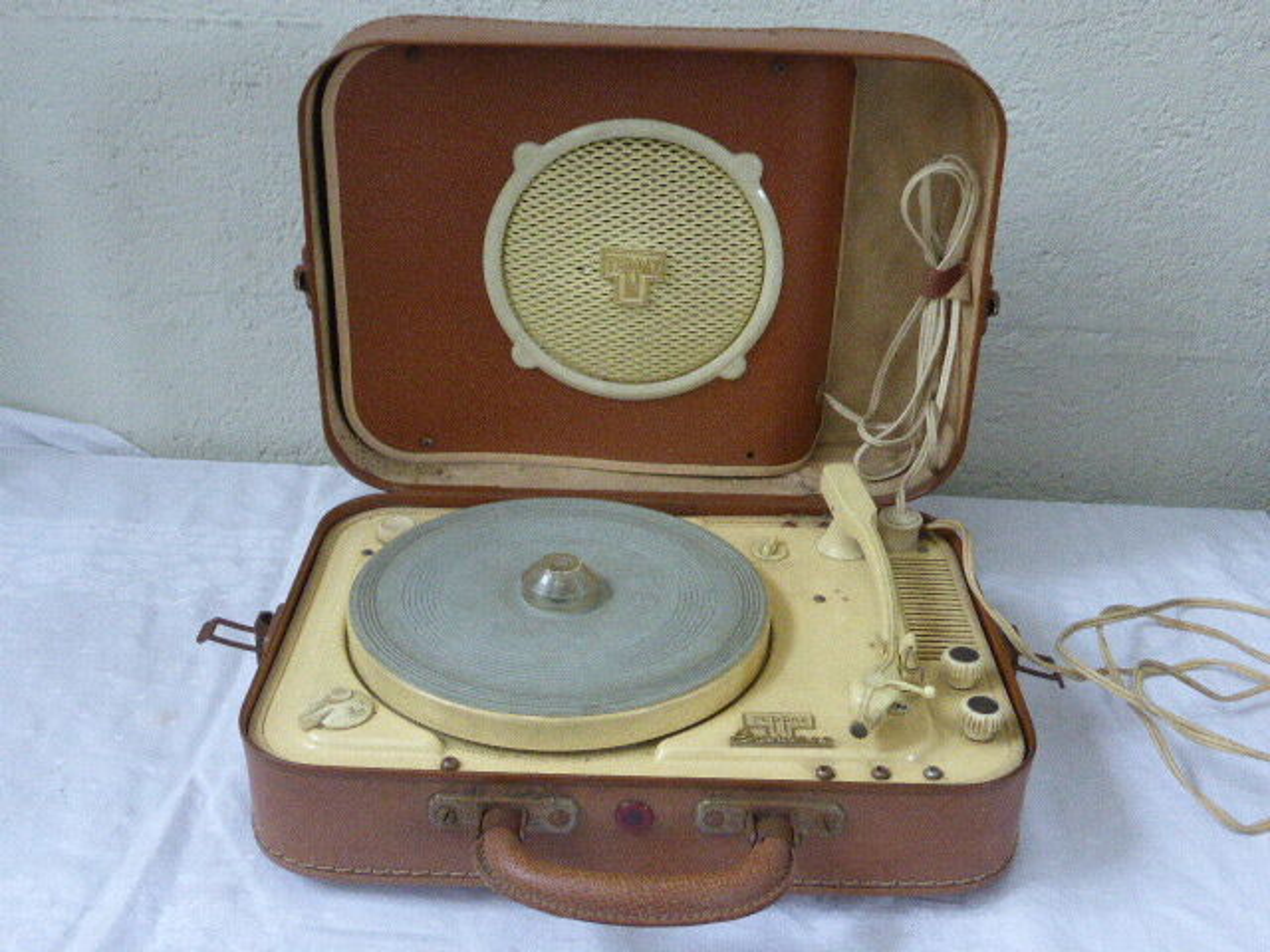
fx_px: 1468
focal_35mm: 40
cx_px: 635
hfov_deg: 46.8
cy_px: 476
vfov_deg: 36.0
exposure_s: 1/50
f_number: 3.9
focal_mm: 6.9
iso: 800
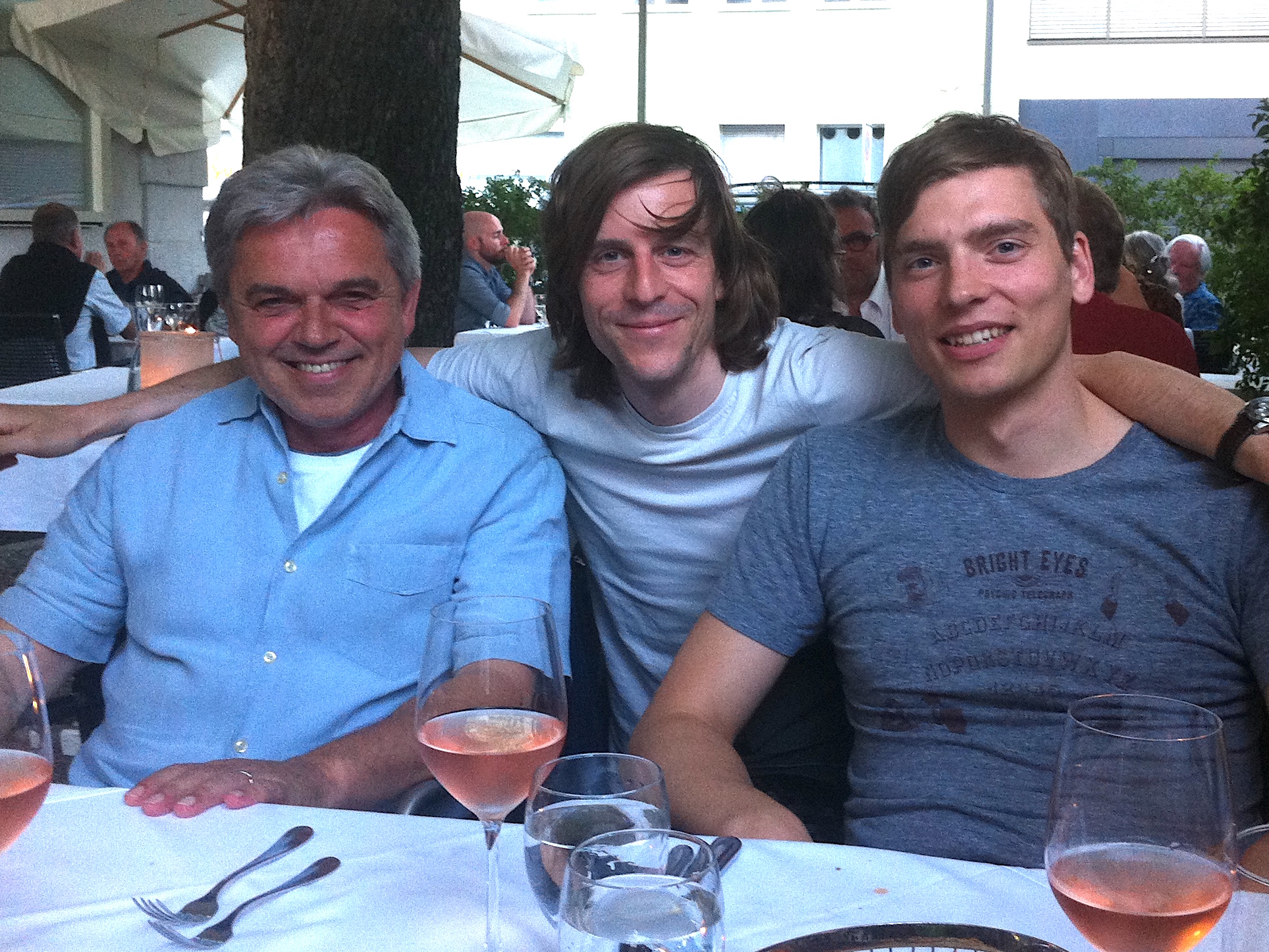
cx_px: 736
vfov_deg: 30.8
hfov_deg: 40.3
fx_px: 1723
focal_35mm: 47
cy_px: 384
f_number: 2.8
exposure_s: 1/15
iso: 200
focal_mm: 3.85
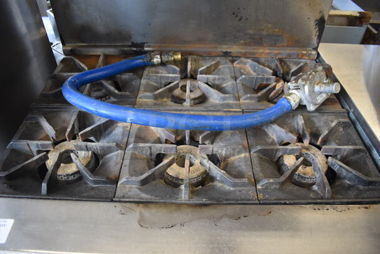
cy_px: 127
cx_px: 190
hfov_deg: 67.3
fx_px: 285
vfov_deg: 48.0
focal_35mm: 27
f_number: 3.5
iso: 1400
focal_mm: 18
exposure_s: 1/125
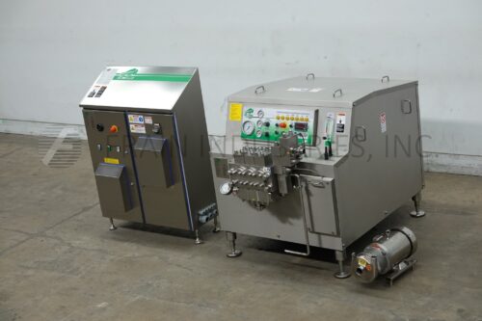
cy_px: 160
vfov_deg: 20.9
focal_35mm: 65
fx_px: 870
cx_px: 241
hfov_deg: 31.0
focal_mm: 23.86
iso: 320
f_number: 4
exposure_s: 1/80
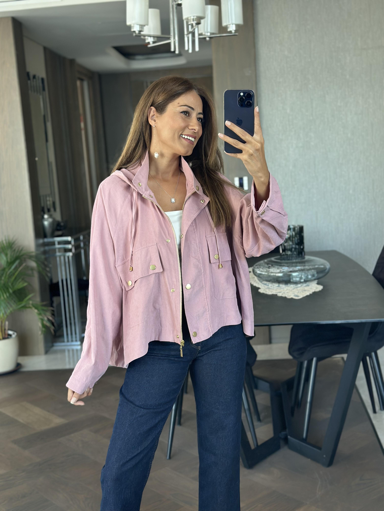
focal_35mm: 48
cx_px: 192
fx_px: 710
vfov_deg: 39.7
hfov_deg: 30.3
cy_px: 256
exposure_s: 1/75
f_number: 1.78
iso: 125
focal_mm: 6.86
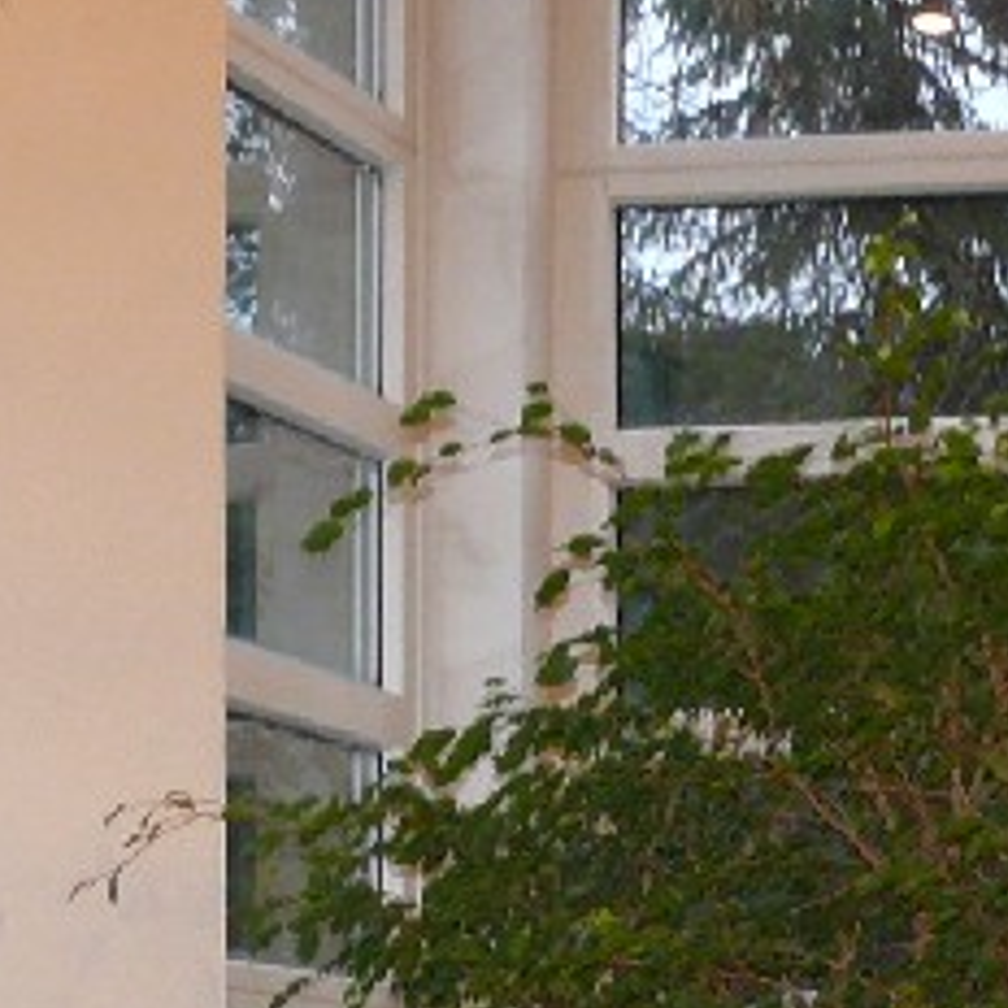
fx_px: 5271
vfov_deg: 10.3
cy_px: 1803
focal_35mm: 160
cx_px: 925
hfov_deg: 10.9
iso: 200
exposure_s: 1/30
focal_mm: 7.4
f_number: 2.8
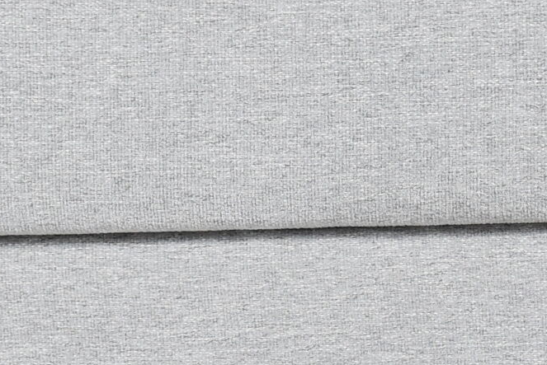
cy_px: 183
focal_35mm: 142
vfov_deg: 9.7
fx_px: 2163
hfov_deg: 14.2
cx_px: 540
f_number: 5.6
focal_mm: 21
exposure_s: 1/125
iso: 800
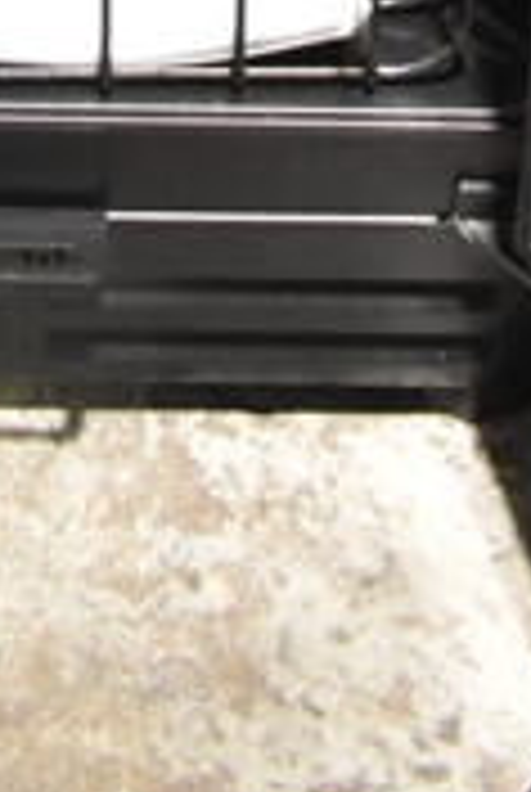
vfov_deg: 11.5
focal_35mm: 140
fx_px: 3085
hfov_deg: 9.8
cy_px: -1231
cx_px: 126
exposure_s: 1/30
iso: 3600
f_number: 3.5
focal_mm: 18
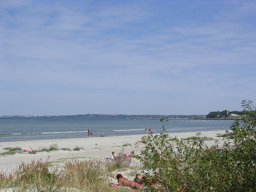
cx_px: 128
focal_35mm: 60
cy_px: 96
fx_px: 444
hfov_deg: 32.2
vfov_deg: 24.4
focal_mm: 9.1
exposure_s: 1/996
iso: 100
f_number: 3.4
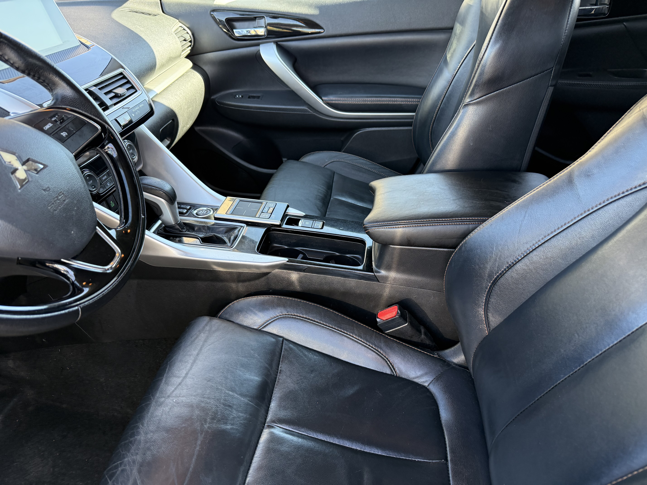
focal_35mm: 24
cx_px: 324
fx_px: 449
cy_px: 242
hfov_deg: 71.6
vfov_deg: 56.8
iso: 200
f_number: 1.78
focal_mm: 6.76
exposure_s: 1/107
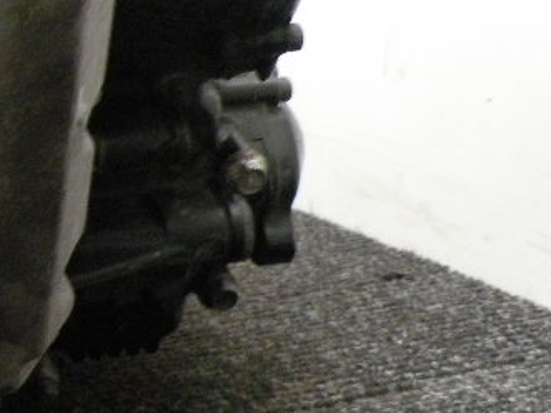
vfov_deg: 14.4
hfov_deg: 18.0
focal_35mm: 102
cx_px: -158
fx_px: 1623
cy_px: 93
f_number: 3.2
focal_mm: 5.8
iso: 400
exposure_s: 1/37.1
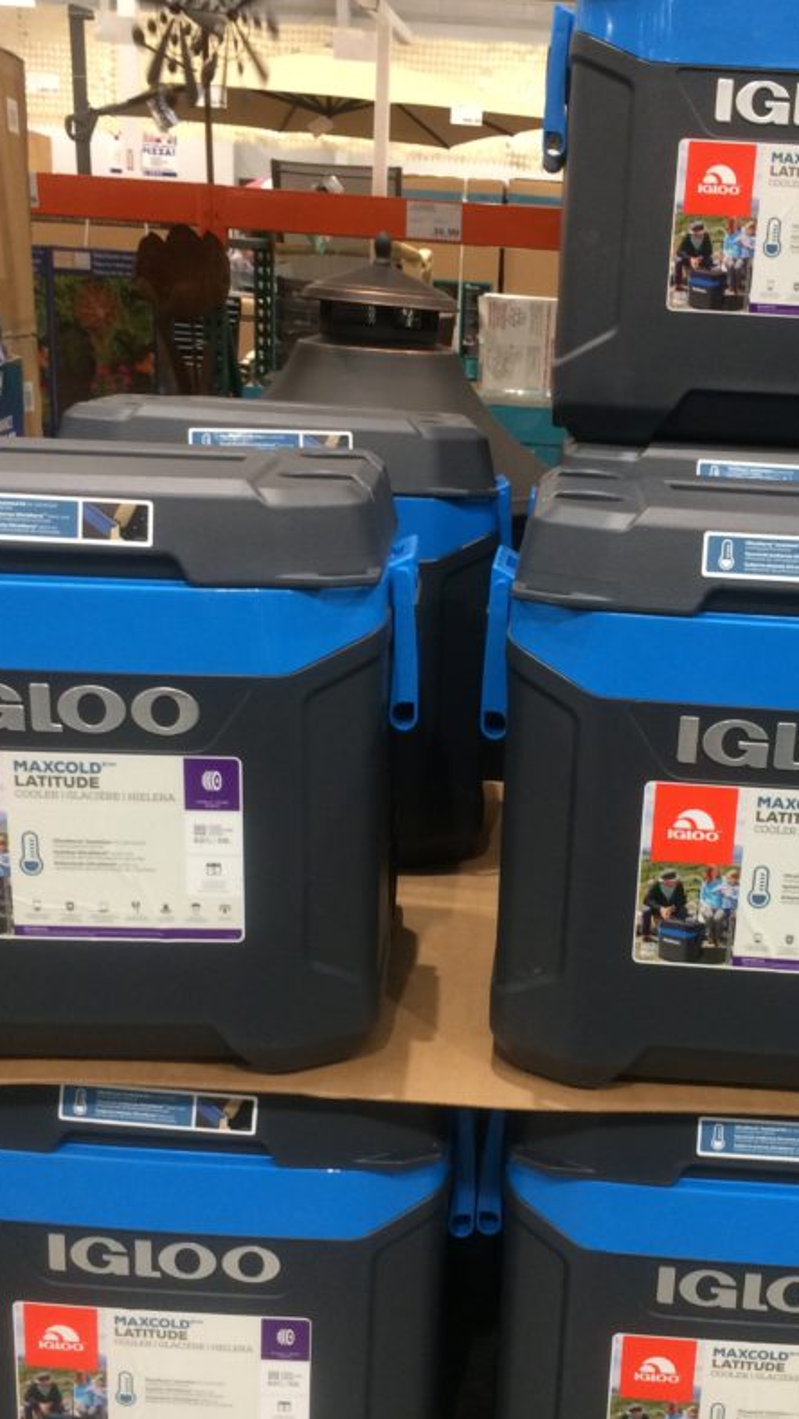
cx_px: 520
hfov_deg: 28.9
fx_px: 1544
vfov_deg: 49.3
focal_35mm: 41
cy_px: 804
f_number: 2.2
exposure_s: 1/30
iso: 125
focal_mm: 4.15
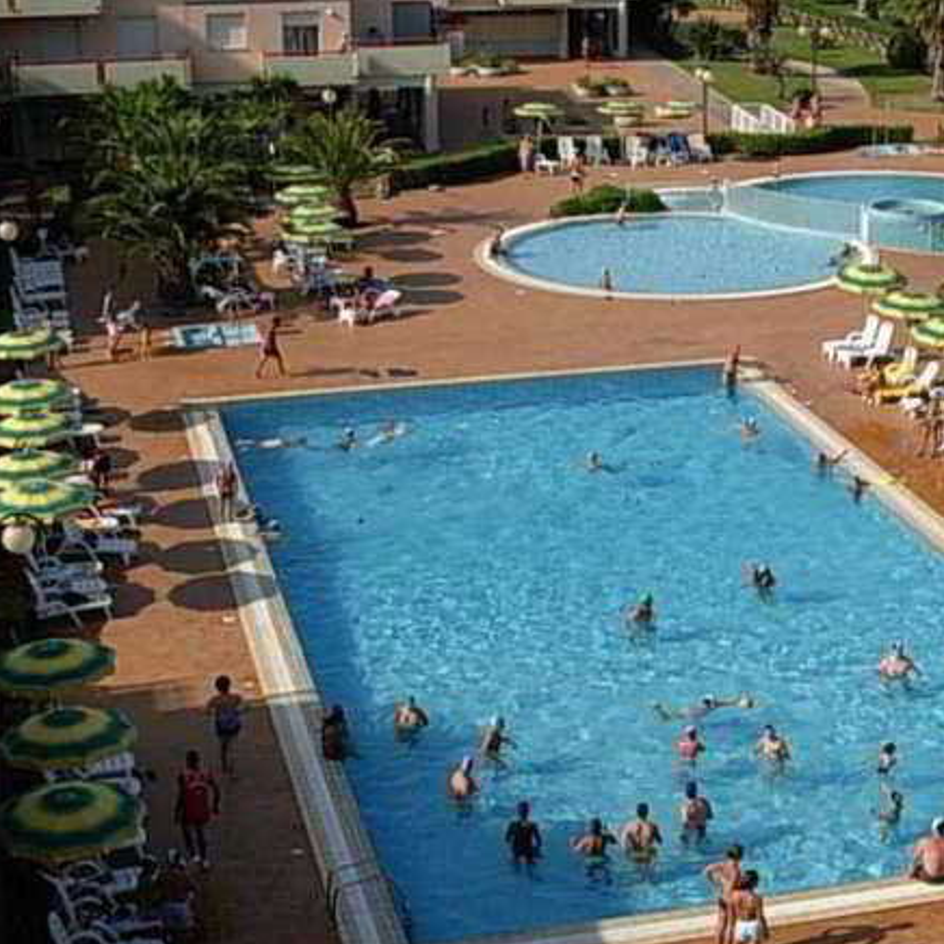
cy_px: 543
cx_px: 637
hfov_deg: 23.6
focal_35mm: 73
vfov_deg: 23.6
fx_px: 2252
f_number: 5.3
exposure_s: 1/542
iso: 79
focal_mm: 7.5
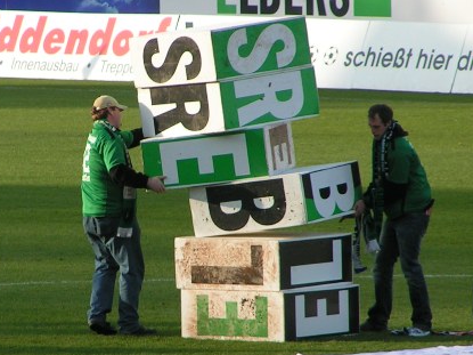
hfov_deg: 3.0
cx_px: 129
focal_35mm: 655
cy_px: 194
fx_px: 8947
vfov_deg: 2.3
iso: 50
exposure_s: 1/320
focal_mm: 52
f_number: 4.5
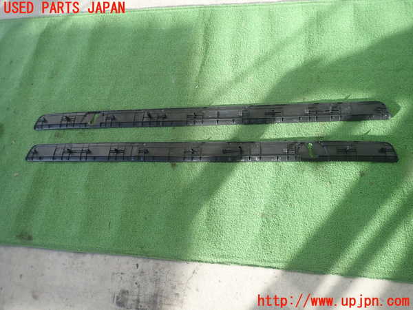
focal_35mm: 25
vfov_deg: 54.9
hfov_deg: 69.4
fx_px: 298
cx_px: 206
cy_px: 155
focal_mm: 4.5
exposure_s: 1/80
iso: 100
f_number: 2
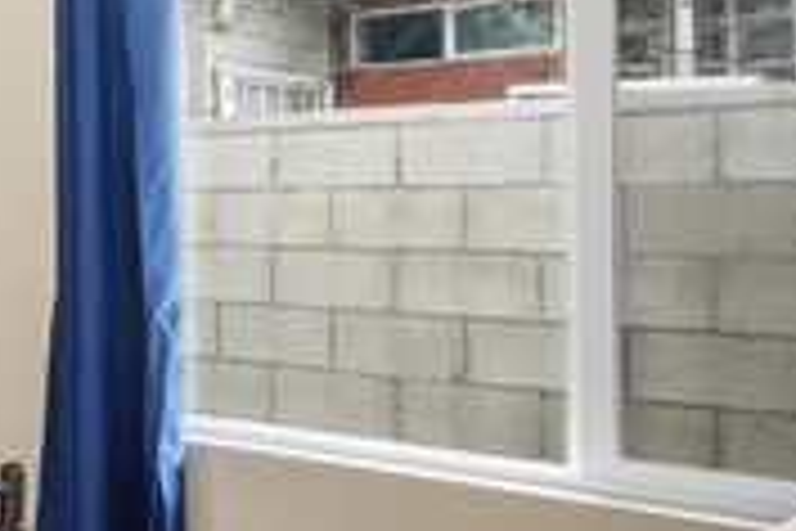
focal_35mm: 58
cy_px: 218
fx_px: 1282
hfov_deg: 25.8
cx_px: -396
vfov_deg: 23.4
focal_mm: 16
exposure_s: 1/80
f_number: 9
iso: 250
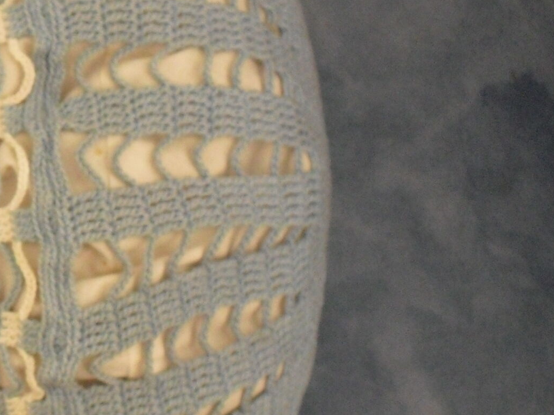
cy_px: 241
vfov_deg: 18.4
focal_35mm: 80
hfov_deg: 23.6
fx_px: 1280
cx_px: 31
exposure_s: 1/100
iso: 800
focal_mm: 6.3
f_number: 3.1
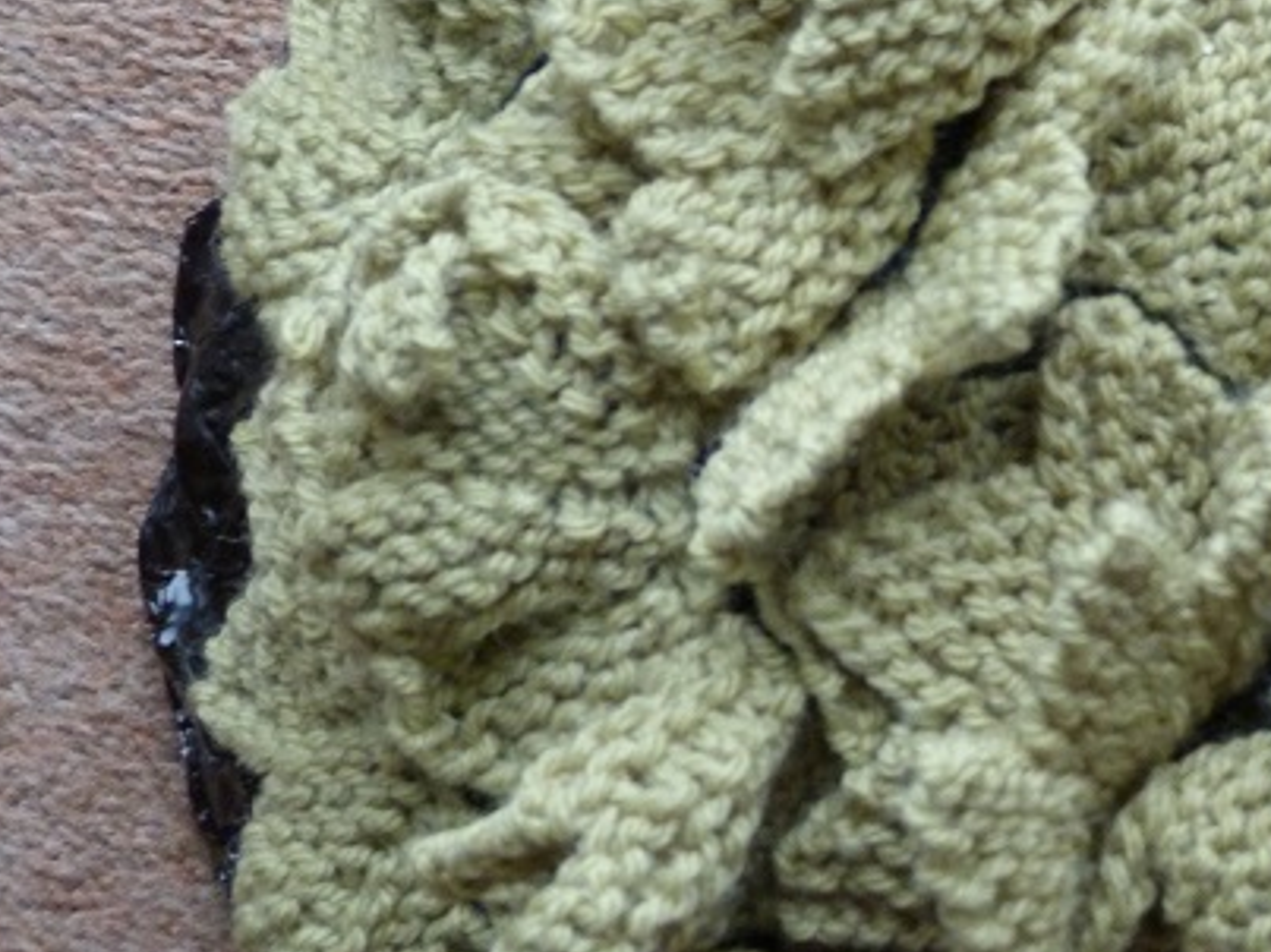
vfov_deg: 11.9
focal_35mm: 125
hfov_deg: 15.5
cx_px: 1211
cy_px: 435
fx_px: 4588
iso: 320
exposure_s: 1/60
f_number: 3.3
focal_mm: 11.3
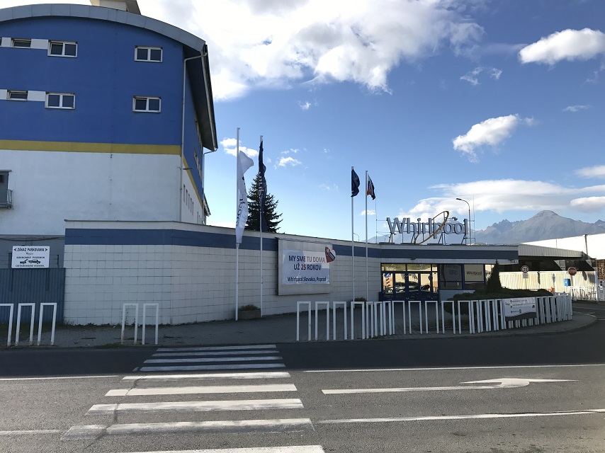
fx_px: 489
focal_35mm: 28
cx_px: 302
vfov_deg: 49.7
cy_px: 226
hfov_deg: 63.5
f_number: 1.8
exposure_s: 1/1114
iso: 20
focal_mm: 3.99
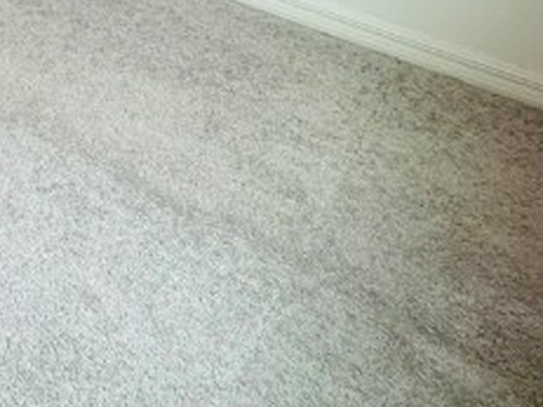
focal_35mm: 62
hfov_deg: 24.5
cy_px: -334
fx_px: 972
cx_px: -263
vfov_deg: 18.3
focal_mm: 2.22
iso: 200
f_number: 2.2
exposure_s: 1/120
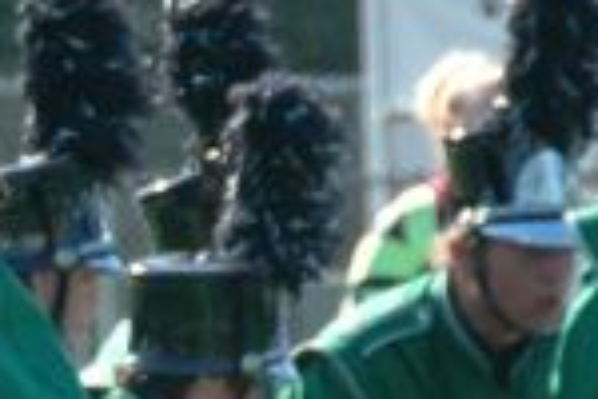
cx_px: -905
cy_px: 814
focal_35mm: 1149
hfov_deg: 1.8
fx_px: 19085
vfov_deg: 1.2
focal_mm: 112
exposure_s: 1/400
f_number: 5.6
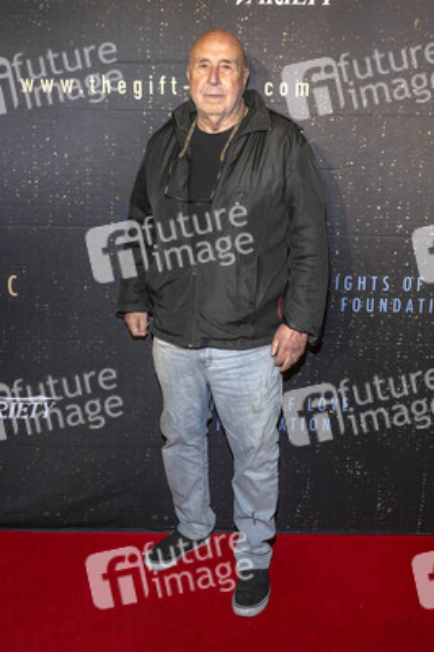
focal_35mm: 31
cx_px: 217
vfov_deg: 60.3
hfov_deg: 42.3
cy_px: 326
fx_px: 562
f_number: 5.6
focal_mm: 31
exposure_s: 1/200
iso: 800
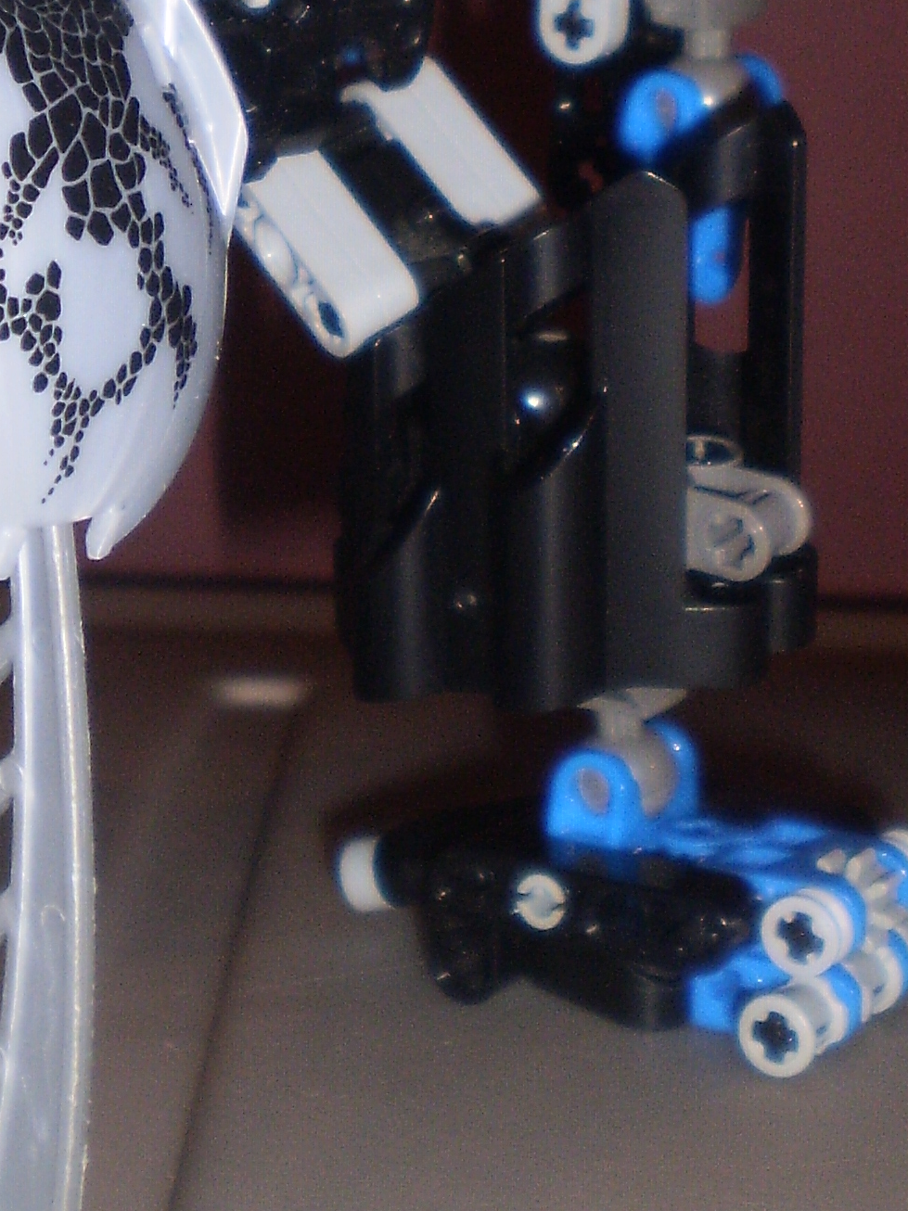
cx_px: 150
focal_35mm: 90
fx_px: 3149
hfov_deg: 16.3
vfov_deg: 21.5
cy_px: 221
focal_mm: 6.3
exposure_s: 1/30
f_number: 3.1
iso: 125
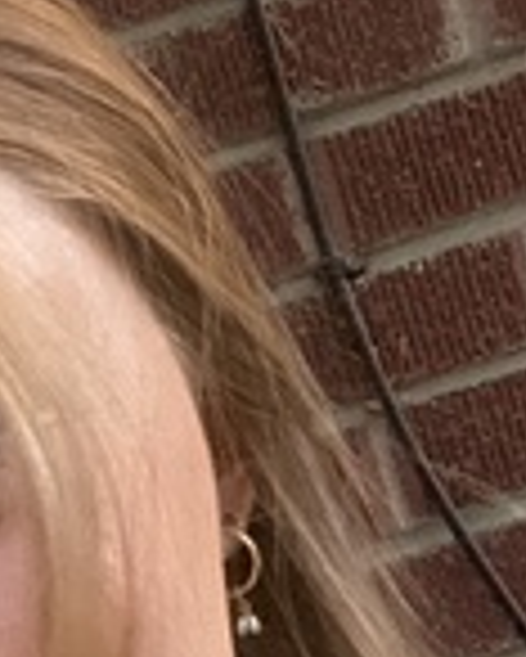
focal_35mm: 100
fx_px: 1944
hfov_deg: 15.1
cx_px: -29
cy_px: 806
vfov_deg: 18.1
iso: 800
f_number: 2.2
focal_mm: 2.71
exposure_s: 1/17
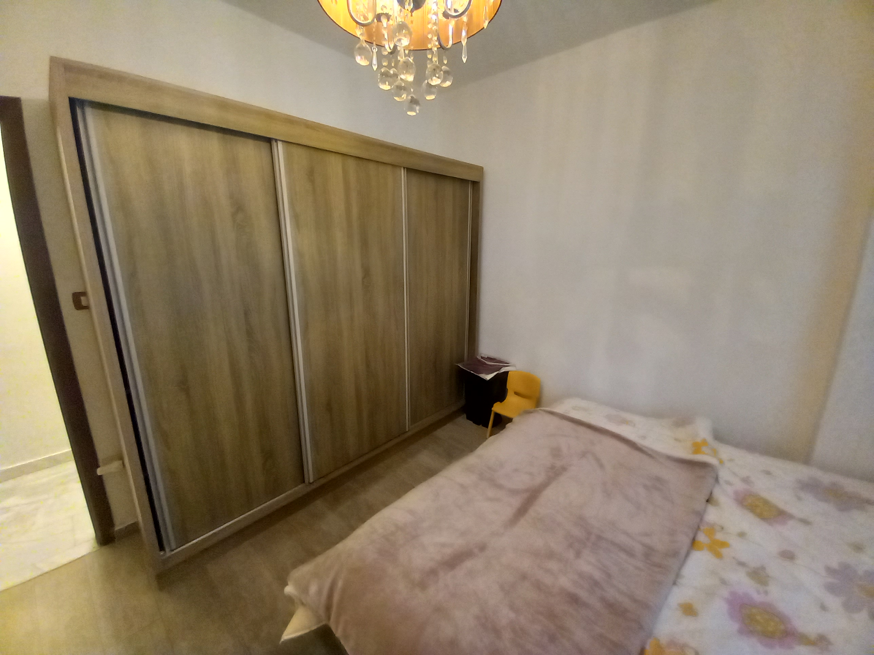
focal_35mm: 13
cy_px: 328
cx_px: 437
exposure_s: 1/24
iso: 250
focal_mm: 1.13
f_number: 2.2
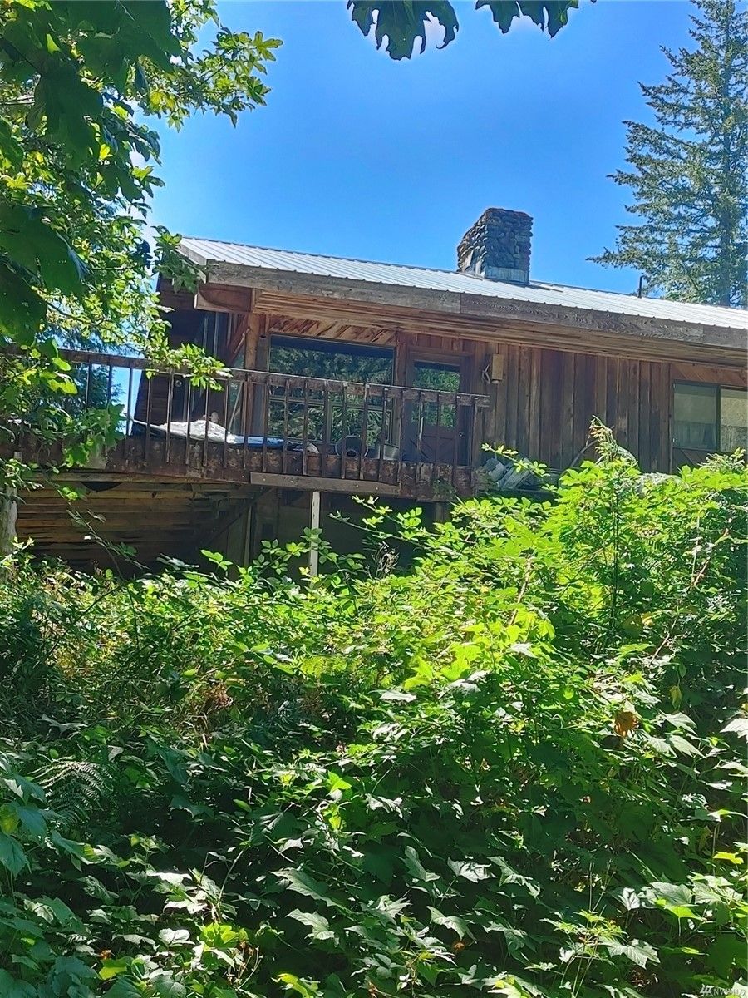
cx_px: 374
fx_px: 1325
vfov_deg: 41.2
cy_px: 499
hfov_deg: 31.5
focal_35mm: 46
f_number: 1.8
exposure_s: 1/344
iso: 50
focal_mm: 4.81
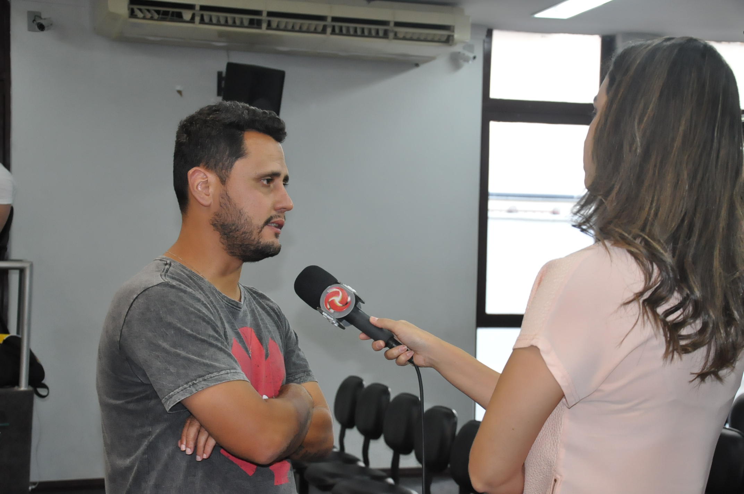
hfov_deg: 31.9
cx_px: 372
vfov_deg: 21.5
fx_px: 1300
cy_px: 247
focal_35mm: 63
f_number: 6.3
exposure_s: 1/200
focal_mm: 42
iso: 2000
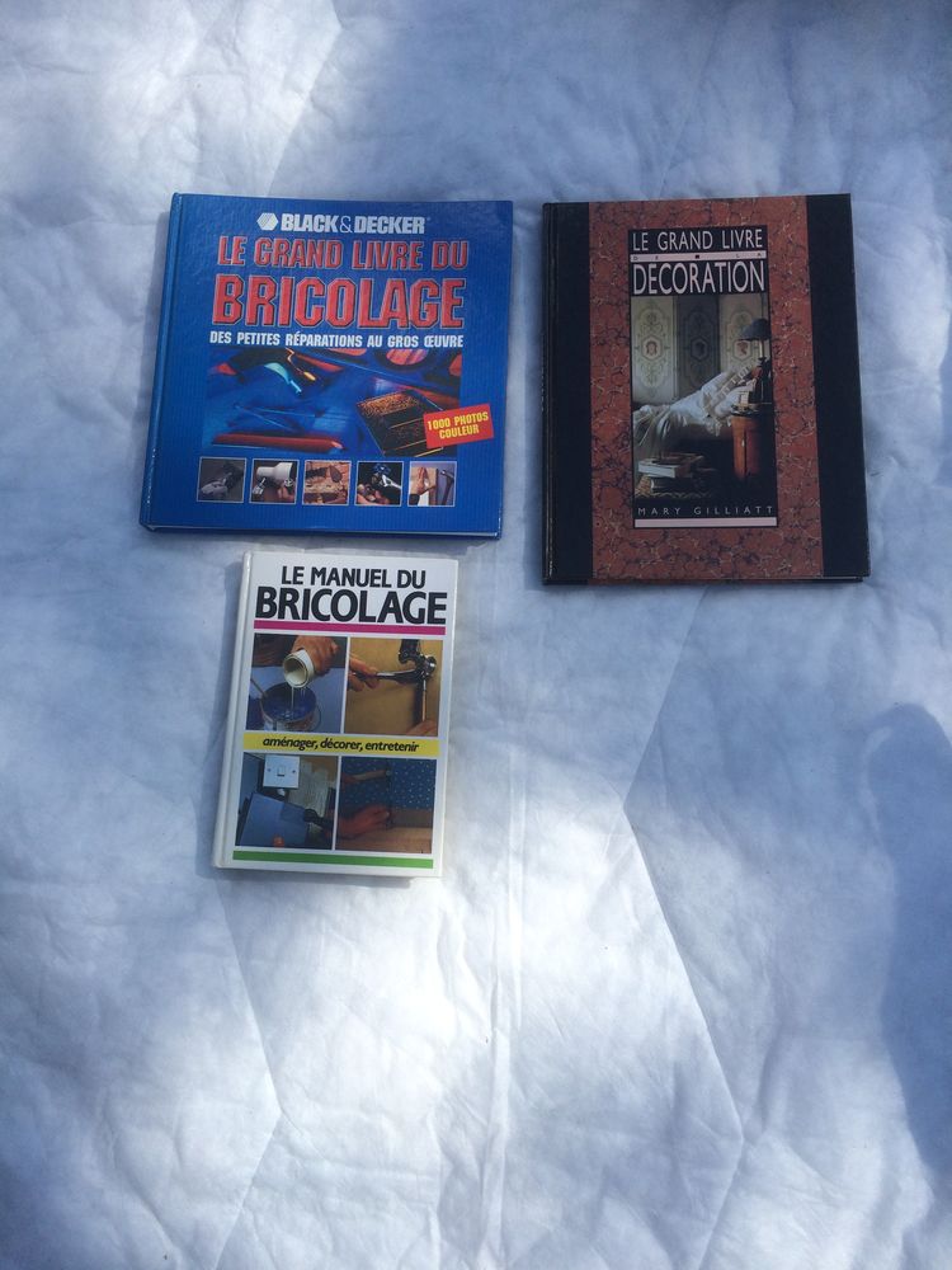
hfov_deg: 48.2
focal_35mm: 29
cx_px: 476
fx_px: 1063
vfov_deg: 61.7
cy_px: 635
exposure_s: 1/1368
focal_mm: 4.15
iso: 32
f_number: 2.2
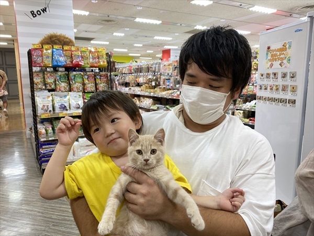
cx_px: 157
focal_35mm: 26
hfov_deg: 67.3
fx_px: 236
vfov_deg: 53.1
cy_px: 118
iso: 125
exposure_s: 1/120
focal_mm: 4.25
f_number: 1.8
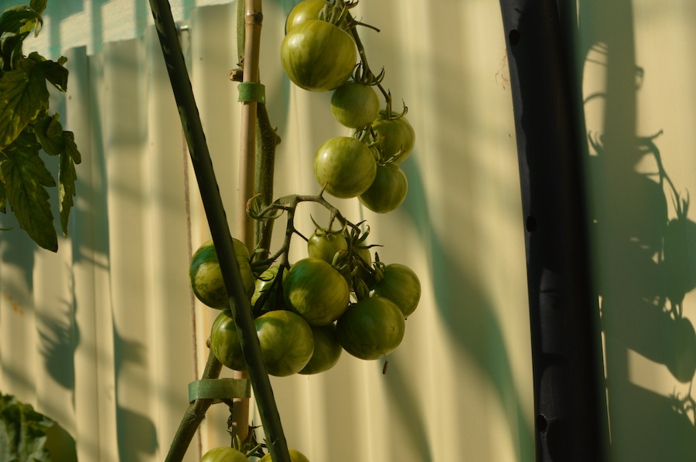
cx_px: 348
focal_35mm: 72
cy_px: 231
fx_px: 1390
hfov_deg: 28.1
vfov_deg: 18.9
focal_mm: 48
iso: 100
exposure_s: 1/320
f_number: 9
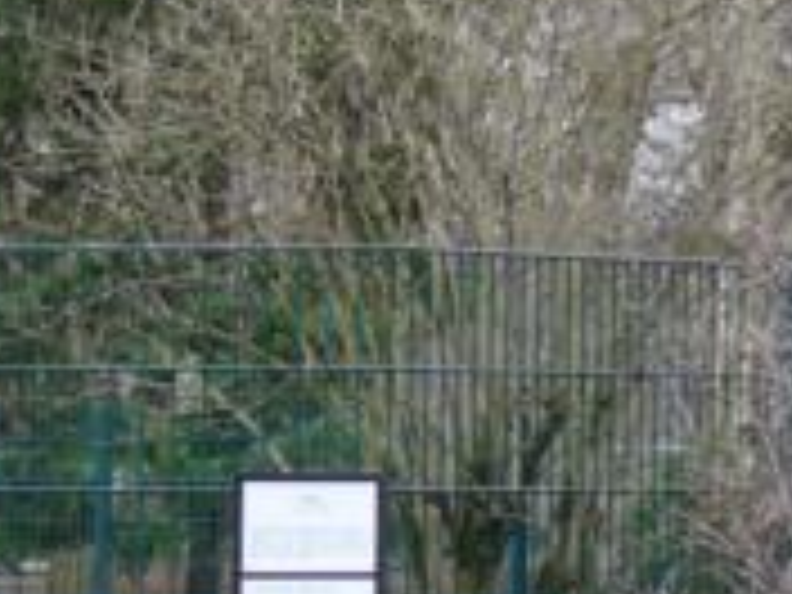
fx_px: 5514
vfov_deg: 6.1
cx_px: -932
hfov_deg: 7.8
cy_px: 634
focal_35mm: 241
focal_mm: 9.5
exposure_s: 1/80
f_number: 3.2
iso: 100
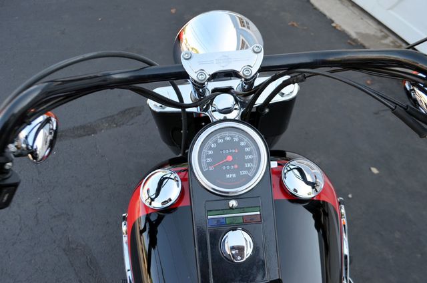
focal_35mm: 36
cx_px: 214
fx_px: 426
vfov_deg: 36.7
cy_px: 142
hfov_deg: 53.2
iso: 220
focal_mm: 24
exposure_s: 1/125
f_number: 5.6
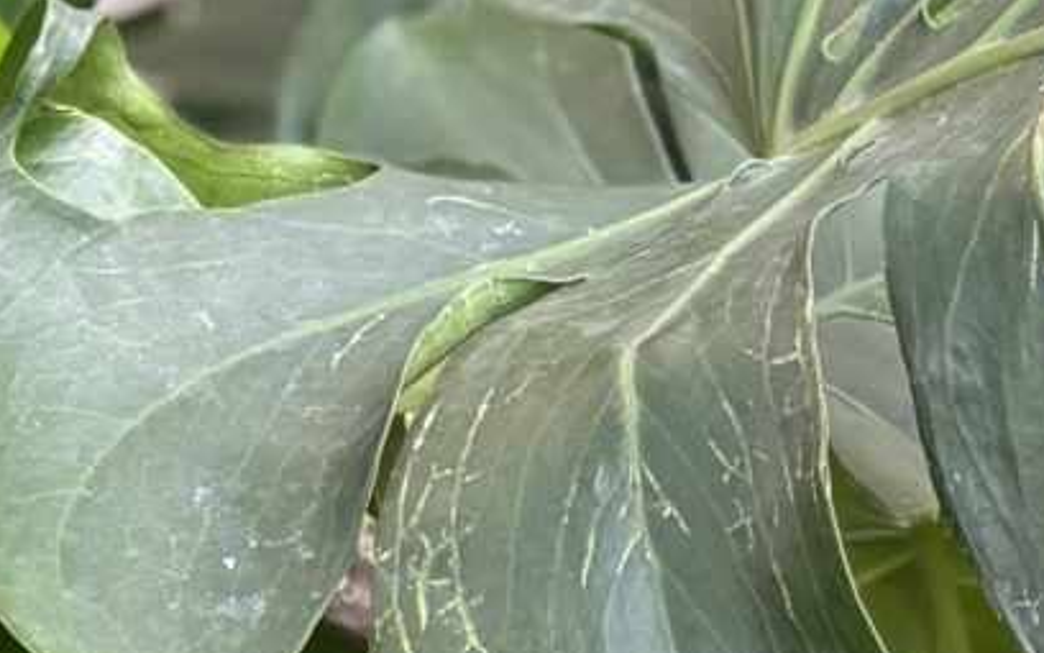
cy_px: 1839
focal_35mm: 173
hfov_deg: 12.0
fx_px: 4922
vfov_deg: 6.9
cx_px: 916
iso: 125
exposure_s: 1/89
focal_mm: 5.96
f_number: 1.6
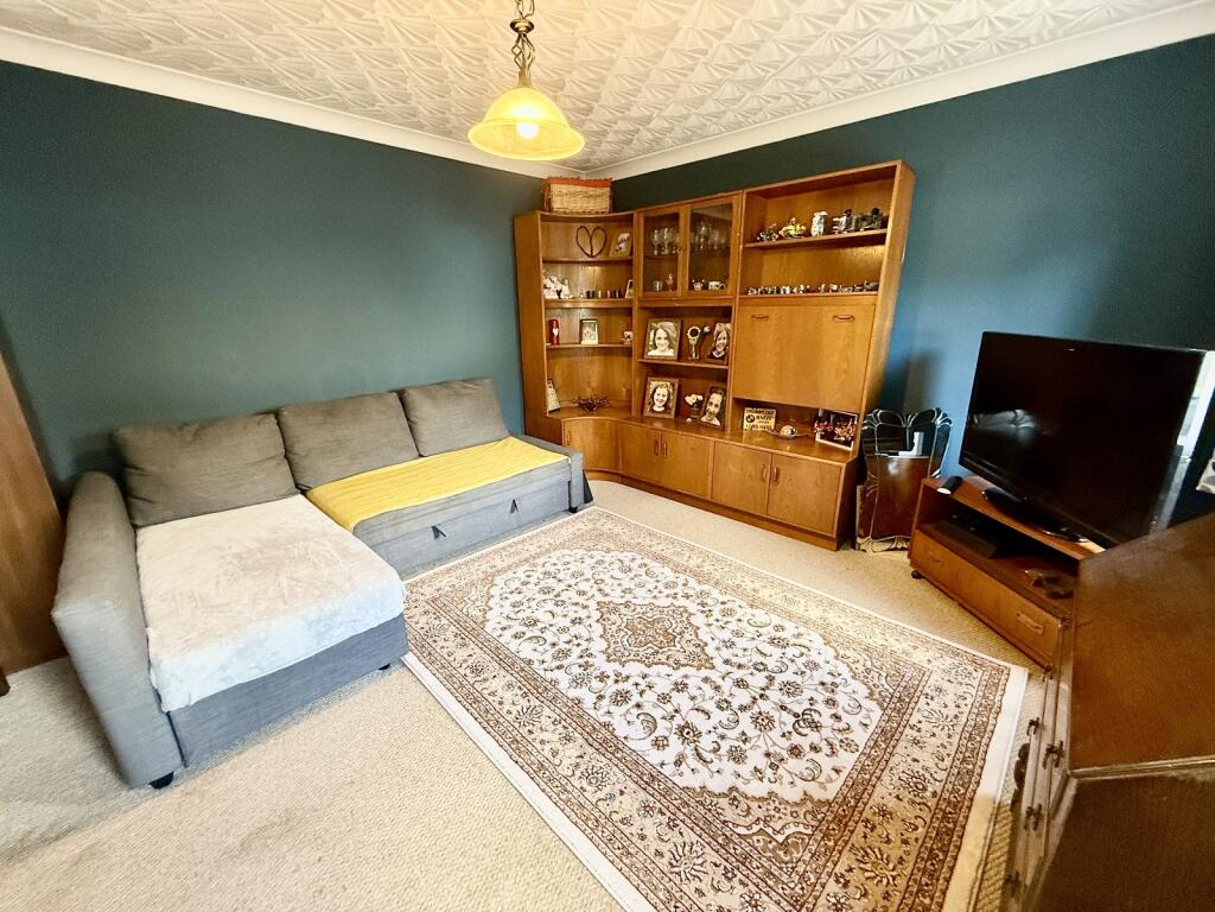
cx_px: 608
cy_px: 456
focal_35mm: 14
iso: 320
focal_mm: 2.22
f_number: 2.2
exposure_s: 1/50
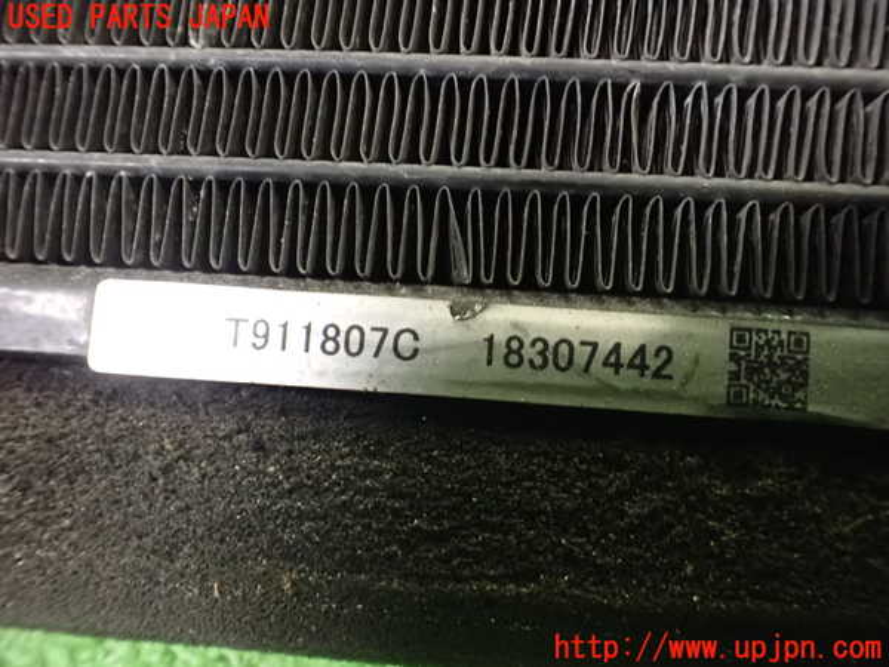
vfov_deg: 46.8
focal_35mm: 30
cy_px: 334
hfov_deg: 60.0
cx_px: 444
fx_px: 770
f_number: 2.3
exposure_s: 1/20
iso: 1600
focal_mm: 5.4
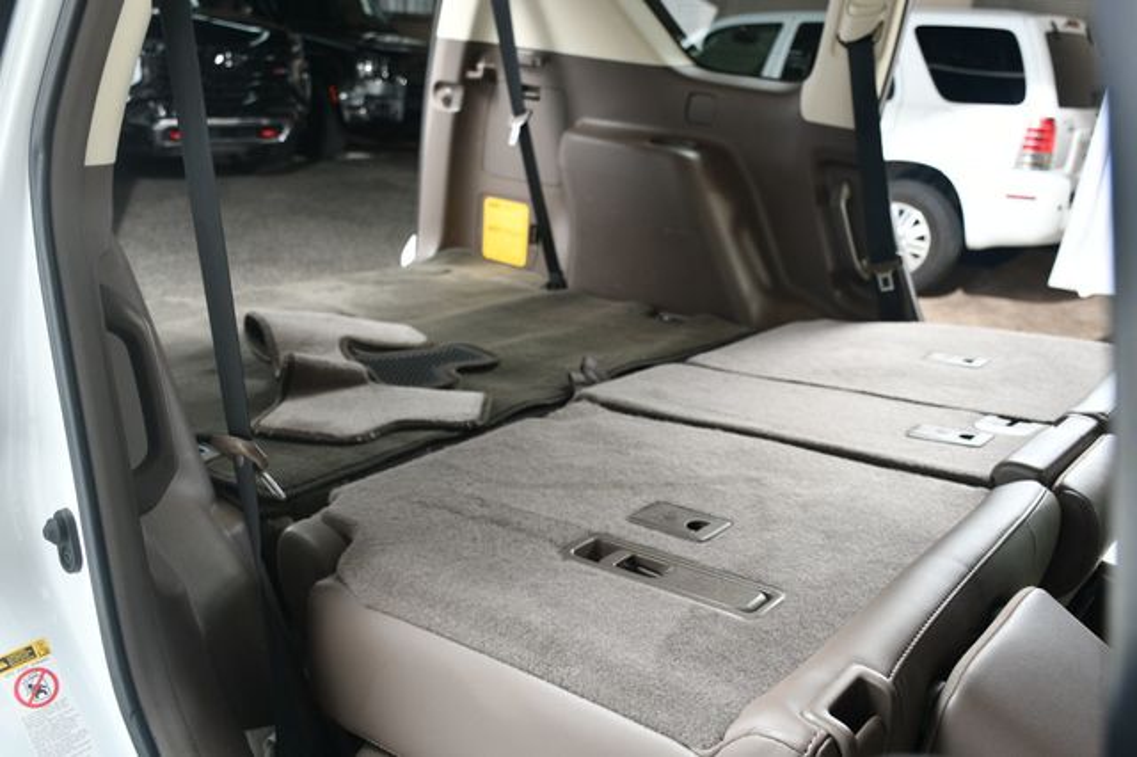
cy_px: 378
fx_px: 1042
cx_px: 568
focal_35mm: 33
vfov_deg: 39.9
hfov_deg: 57.2
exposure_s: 1/160
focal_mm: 22
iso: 100
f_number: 5
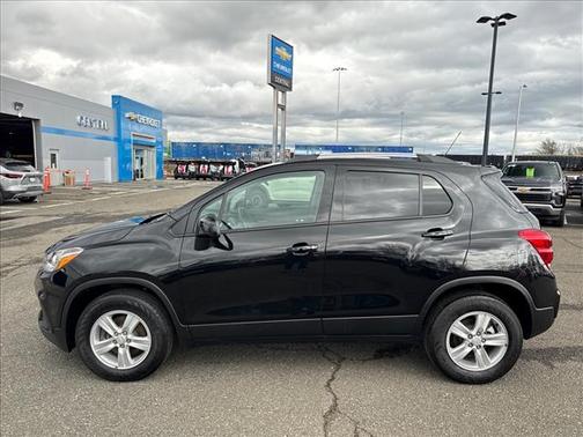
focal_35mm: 24
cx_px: 292
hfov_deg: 71.6
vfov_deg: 56.8
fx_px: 404
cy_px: 218
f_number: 1.78
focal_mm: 6.76
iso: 100
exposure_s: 1/735
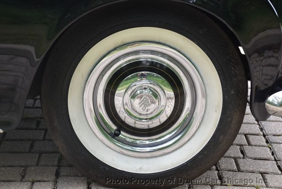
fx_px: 729
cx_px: 141
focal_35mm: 93
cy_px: 94
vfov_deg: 14.7
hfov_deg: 21.9
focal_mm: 62
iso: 800
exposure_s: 1/250
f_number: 8
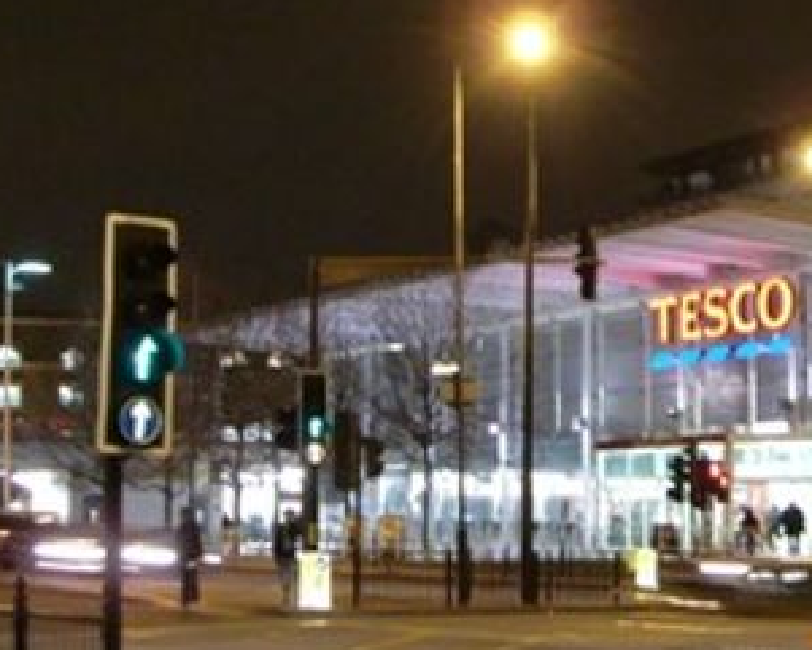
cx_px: 545
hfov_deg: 19.7
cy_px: 328
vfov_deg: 15.9
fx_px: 2332
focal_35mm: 97
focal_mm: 8.2
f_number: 3.3
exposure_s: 1/6
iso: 400
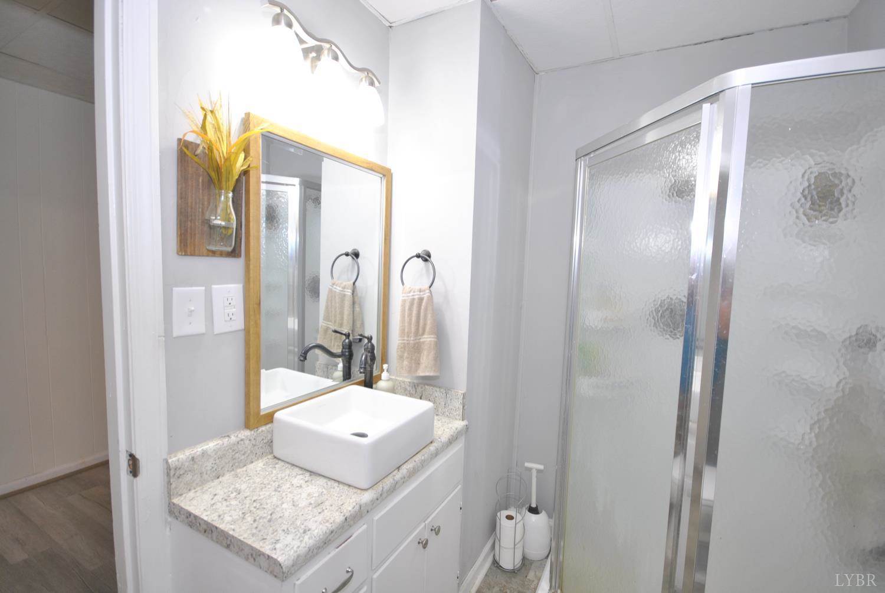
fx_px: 369
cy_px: 296
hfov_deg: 100.3
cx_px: 442
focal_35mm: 15
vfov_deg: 77.5
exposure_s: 1/30
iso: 200
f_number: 4
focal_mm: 10
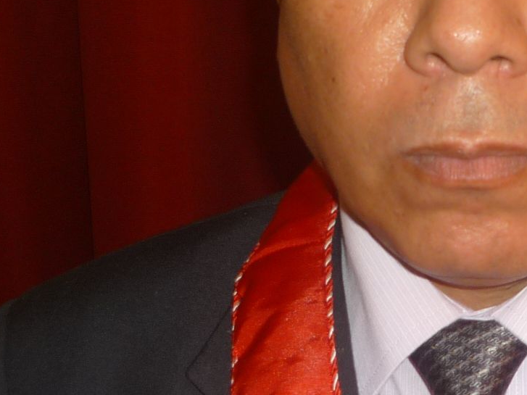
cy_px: 82
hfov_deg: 20.7
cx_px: 466
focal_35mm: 93
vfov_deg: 15.8
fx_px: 1416
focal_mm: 5.5
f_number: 2.8
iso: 100
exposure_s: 1/30
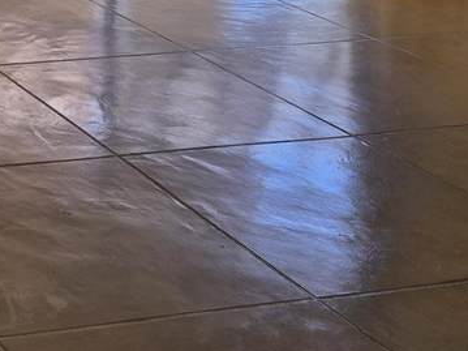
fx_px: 1108
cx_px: -318
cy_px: -219
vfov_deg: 16.0
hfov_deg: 19.3
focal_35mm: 82
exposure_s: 1/180
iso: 100
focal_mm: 5.4
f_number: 1.8
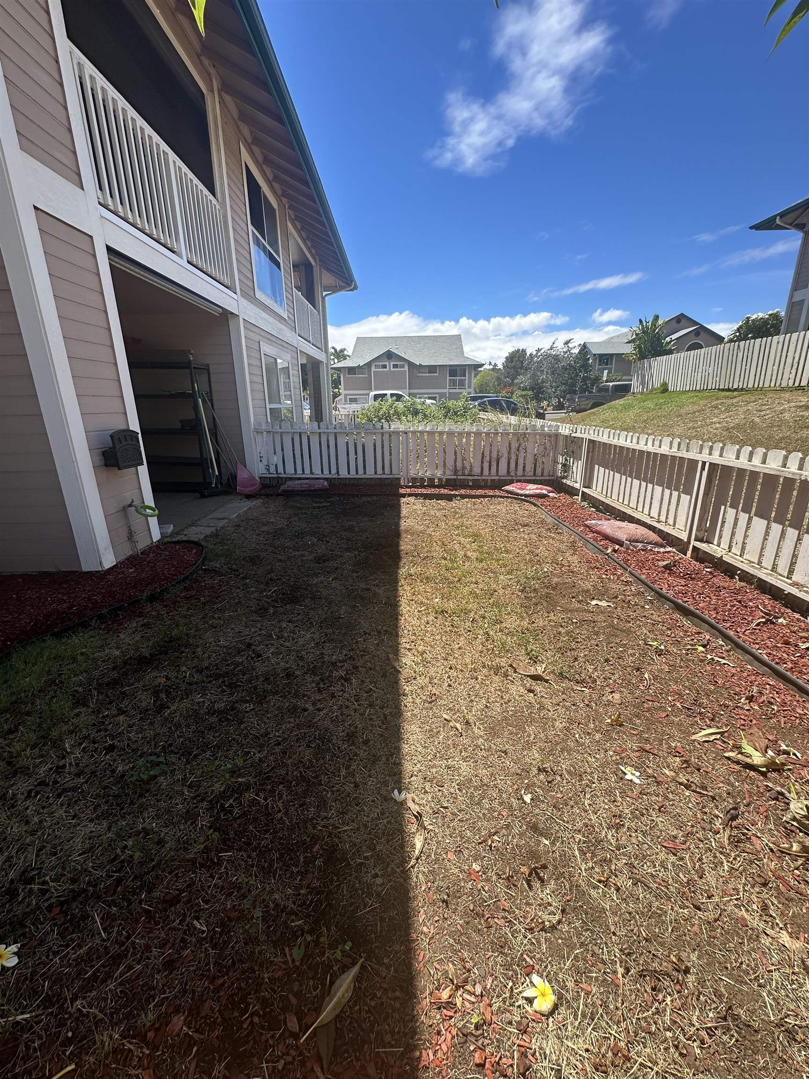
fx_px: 436
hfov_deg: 85.7
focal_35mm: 14
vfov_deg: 102.1
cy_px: 540
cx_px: 404
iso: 40
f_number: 2.2
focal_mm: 2.22
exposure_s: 1/924
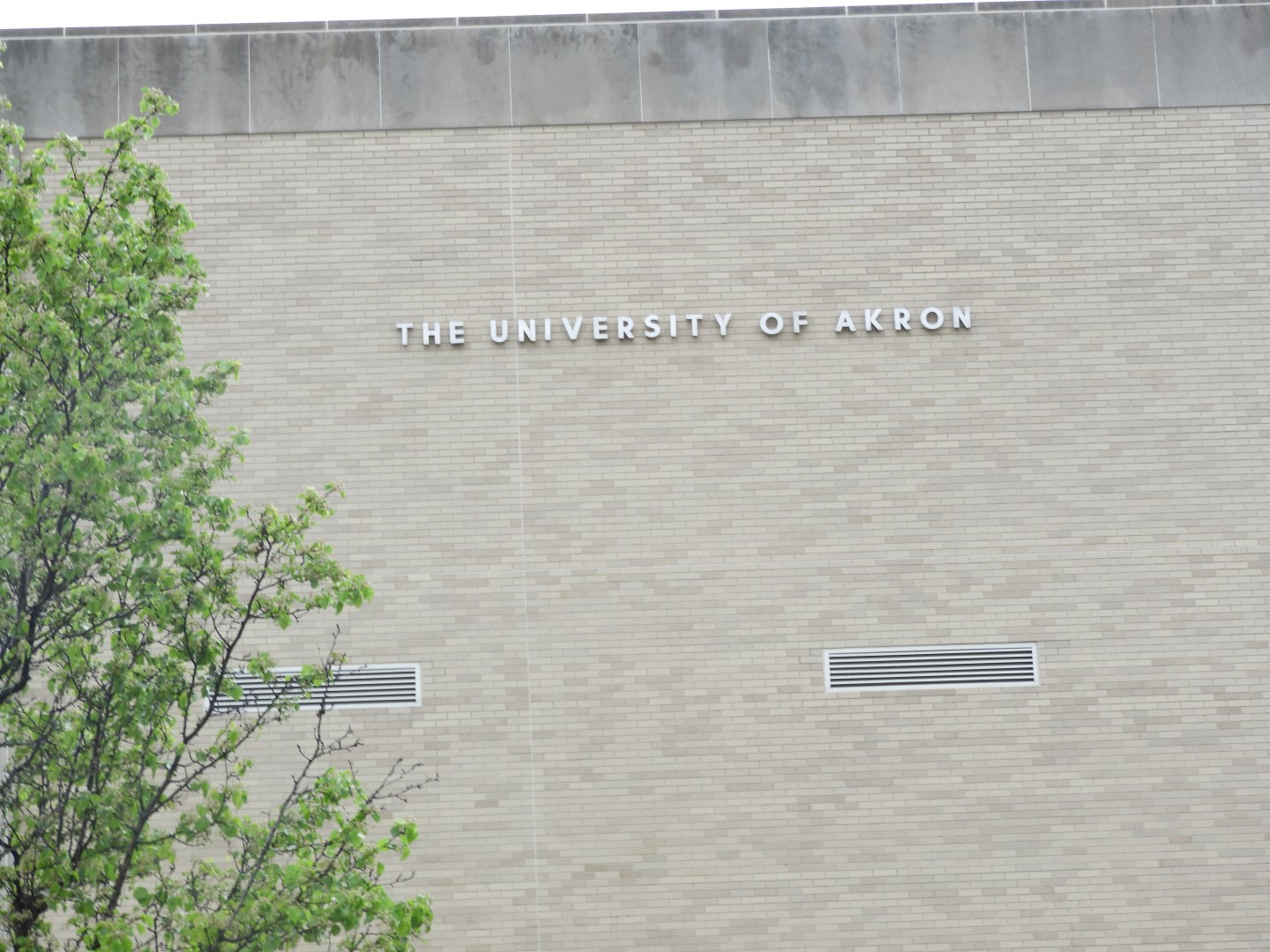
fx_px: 3485
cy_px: 476
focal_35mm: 95
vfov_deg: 15.6
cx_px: 635
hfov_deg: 20.7
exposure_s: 1/60
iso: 100
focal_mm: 17
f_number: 4.8
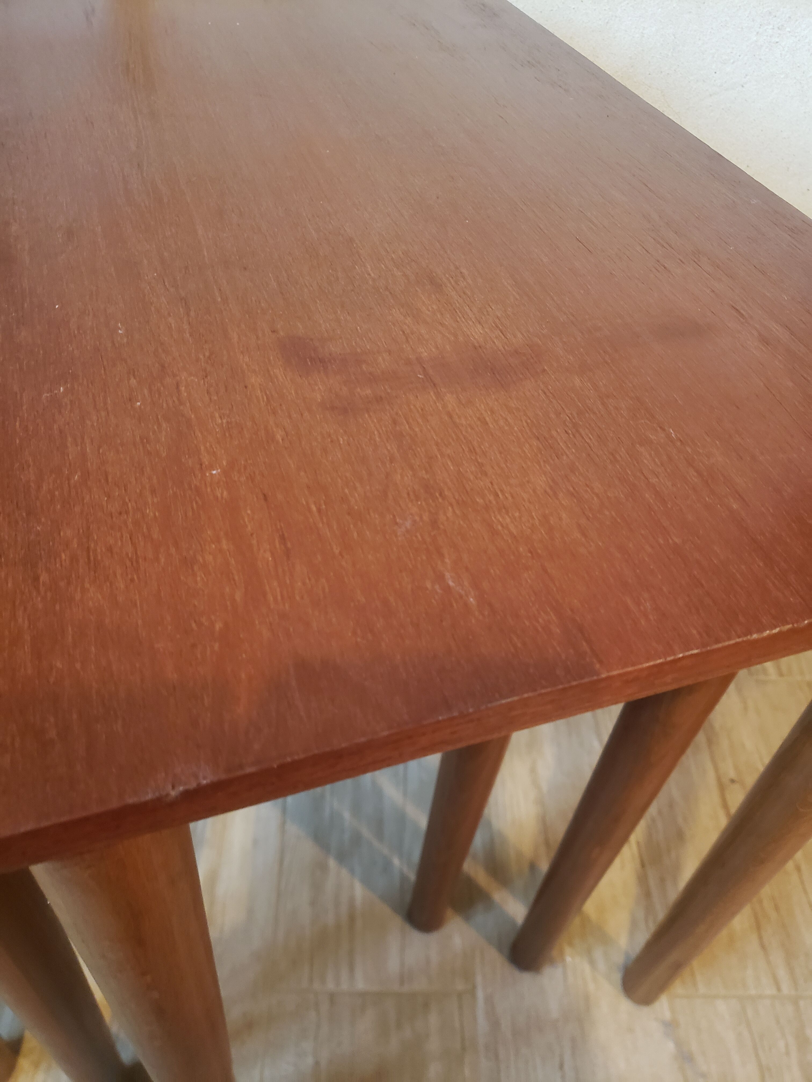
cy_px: 541
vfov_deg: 67.3
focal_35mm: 26
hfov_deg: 53.1
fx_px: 813
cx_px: 406
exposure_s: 1/14
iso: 250
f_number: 1.5
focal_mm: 4.3
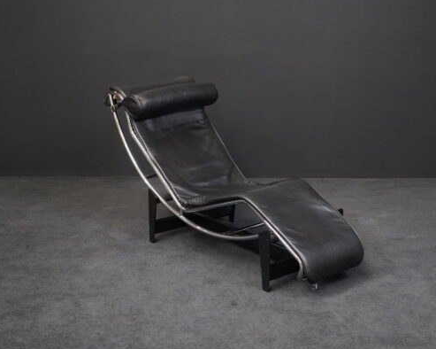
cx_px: 234
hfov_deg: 33.6
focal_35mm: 56
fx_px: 722
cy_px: 174
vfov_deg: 27.1
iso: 5000
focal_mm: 49
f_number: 8
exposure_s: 1/125
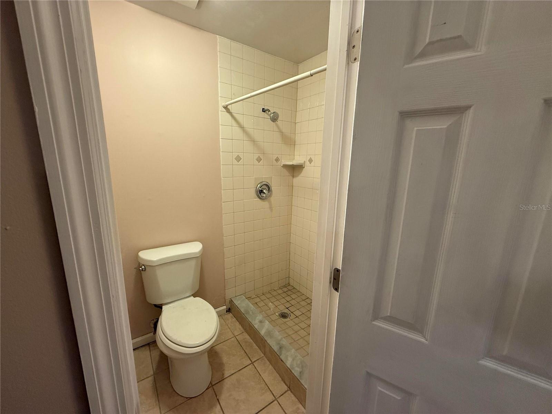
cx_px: 276
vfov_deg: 85.7
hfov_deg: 102.1
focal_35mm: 14
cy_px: 207
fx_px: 223
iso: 320
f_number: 2.2
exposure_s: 1/120
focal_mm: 2.22
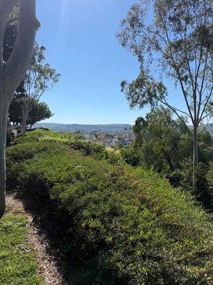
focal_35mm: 28
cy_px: 144
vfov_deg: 63.5
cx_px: 99
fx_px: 230
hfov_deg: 49.7
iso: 80
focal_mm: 6.76
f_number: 1.78
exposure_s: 1/6173
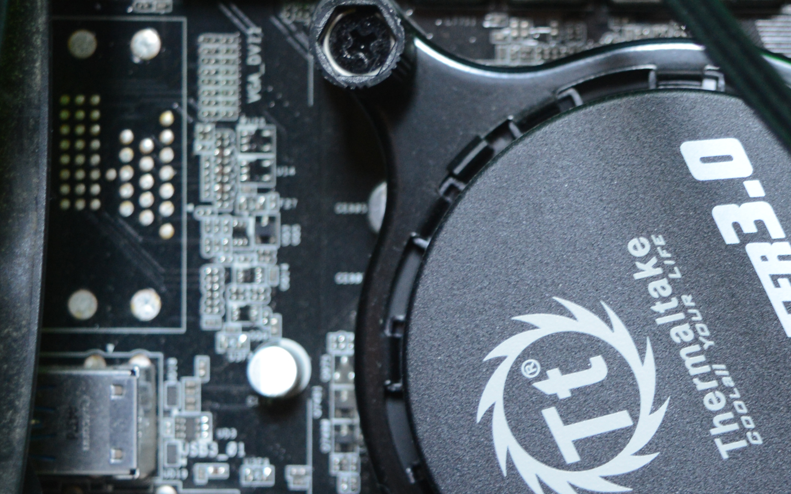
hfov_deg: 14.6
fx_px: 3018
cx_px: 844
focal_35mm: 140
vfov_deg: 9.4
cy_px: 364
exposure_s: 1/6
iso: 400
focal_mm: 34
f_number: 4.5
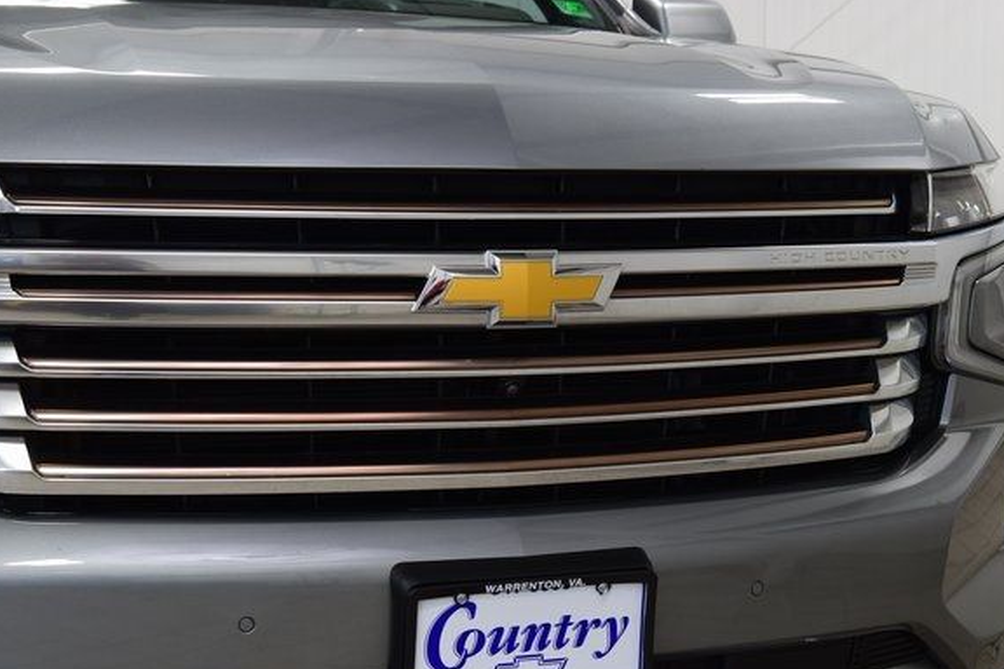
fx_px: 2231
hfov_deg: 25.4
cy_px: 365
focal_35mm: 80
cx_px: 519
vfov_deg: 17.1
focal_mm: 48
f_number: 6.3
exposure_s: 1/15
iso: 400
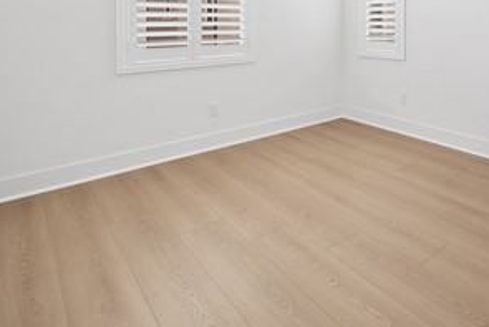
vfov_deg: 44.0
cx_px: 366
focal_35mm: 26
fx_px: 353
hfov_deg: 65.2
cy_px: 17
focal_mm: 12
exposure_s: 1/8
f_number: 4.5
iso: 200
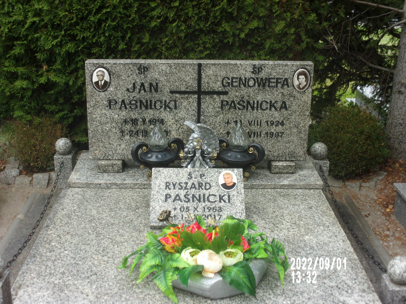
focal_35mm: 53
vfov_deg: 27.5
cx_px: 203
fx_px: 622
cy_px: 152
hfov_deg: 36.2
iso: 80
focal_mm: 9.5
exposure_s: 1/85
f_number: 4.9
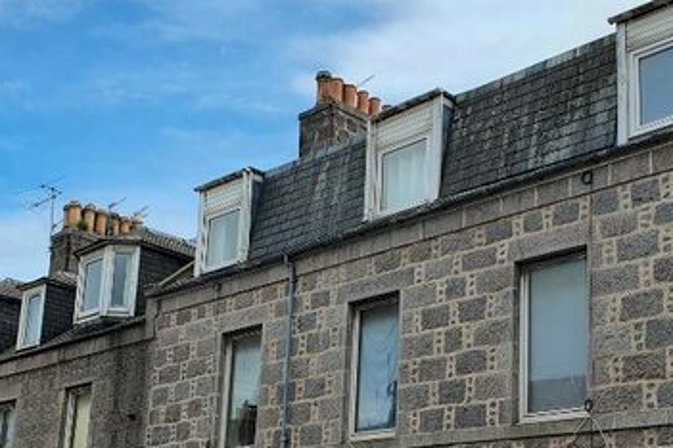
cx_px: 353
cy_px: 347
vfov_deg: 24.7
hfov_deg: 36.9
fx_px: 1009
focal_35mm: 54
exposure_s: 1/1248
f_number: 2.4
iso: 50
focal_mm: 4.32
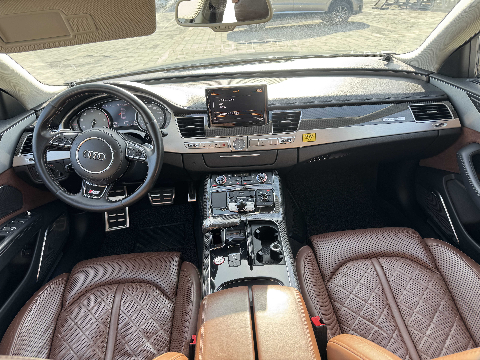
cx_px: 240
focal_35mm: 24
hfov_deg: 71.6
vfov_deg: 56.8
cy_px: 180
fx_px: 333
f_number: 1.78
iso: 64
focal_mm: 6.76
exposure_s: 1/121
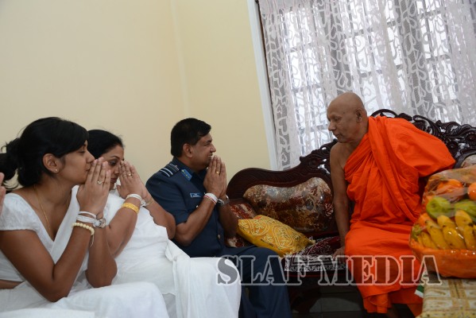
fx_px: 503
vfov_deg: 35.1
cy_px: 159
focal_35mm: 38
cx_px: 238
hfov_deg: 50.7
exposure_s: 1/125
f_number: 6.3
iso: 800
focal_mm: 38
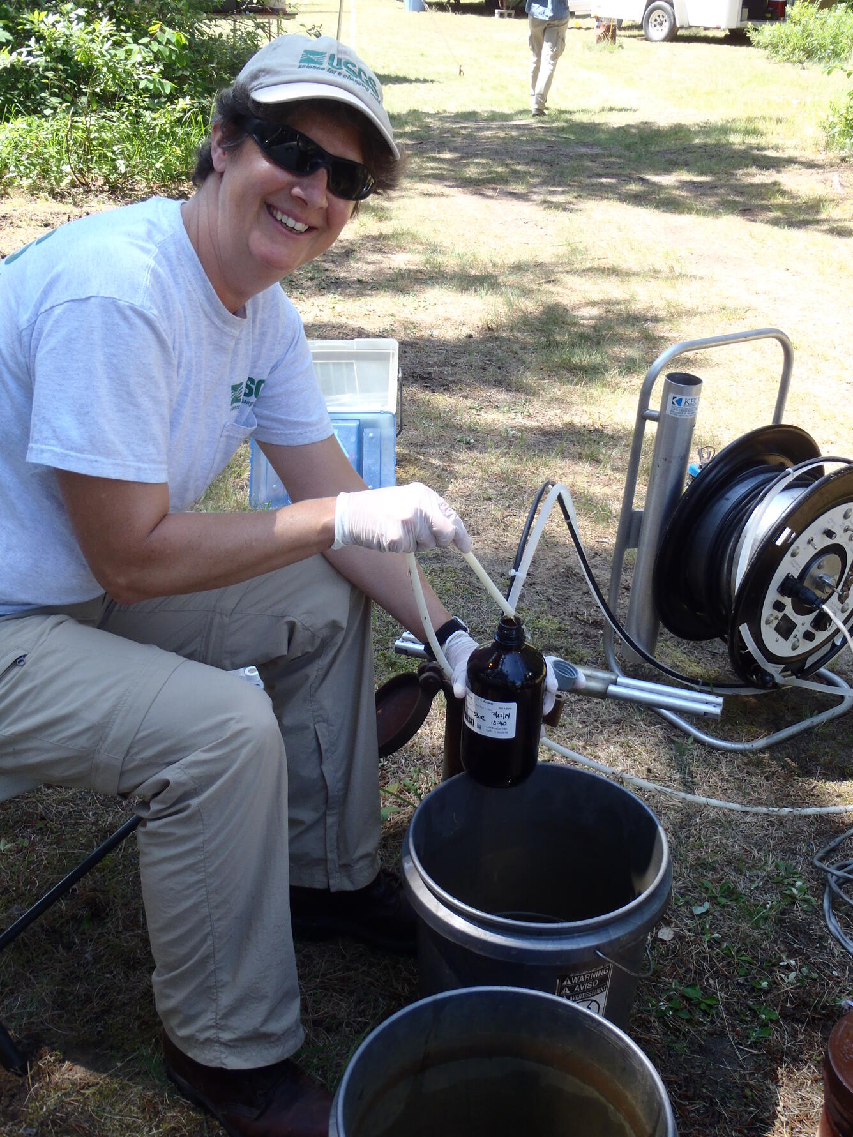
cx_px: 426
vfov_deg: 49.0
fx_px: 1248
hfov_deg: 37.7
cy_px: 568
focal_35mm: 38
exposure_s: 1/80
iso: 80
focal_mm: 6.83
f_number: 4.6
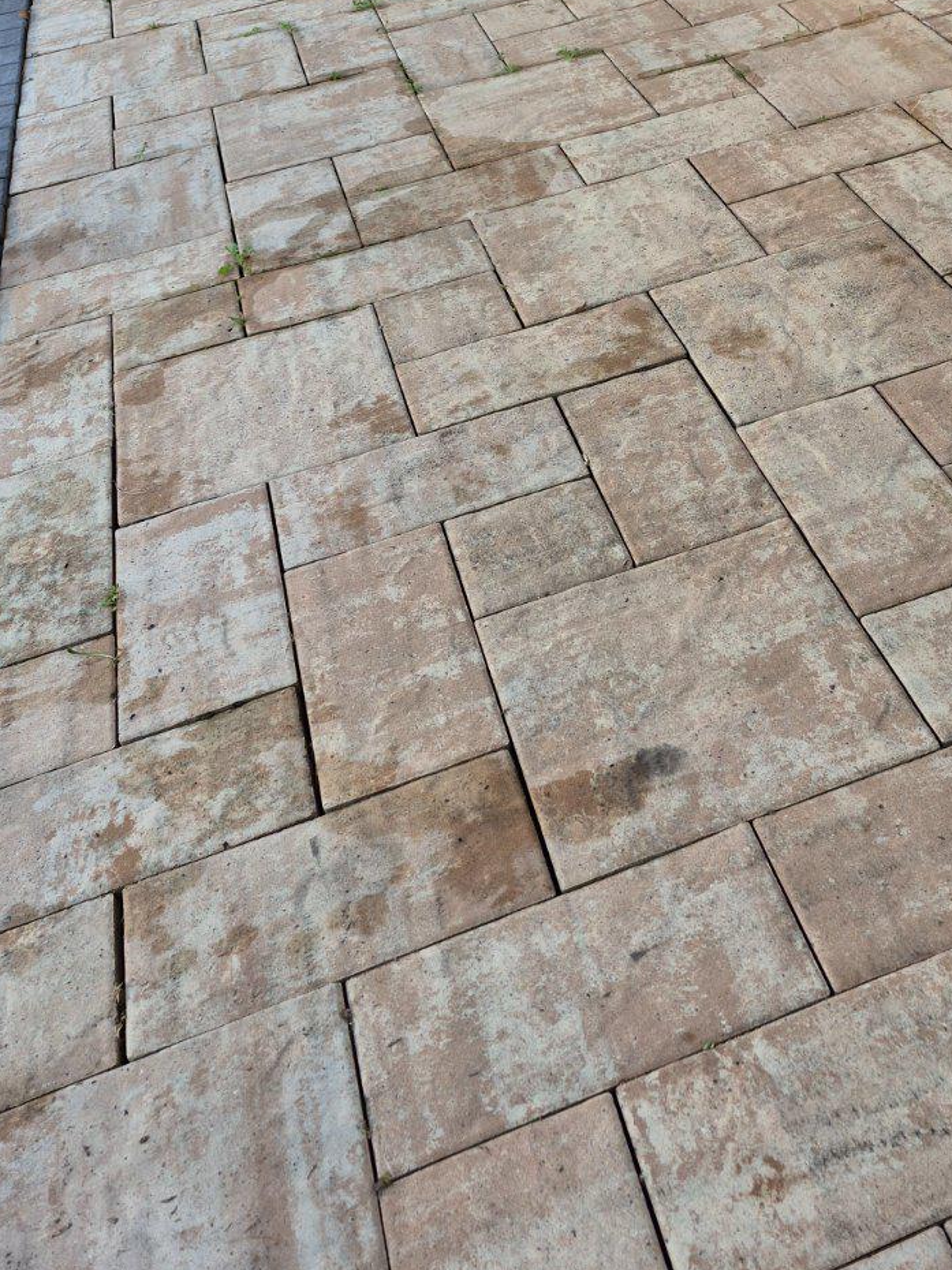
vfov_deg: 48.2
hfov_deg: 37.1
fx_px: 1394
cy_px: 422
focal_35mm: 38
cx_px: 675
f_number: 1.8
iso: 25
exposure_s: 1/126
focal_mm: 5.4
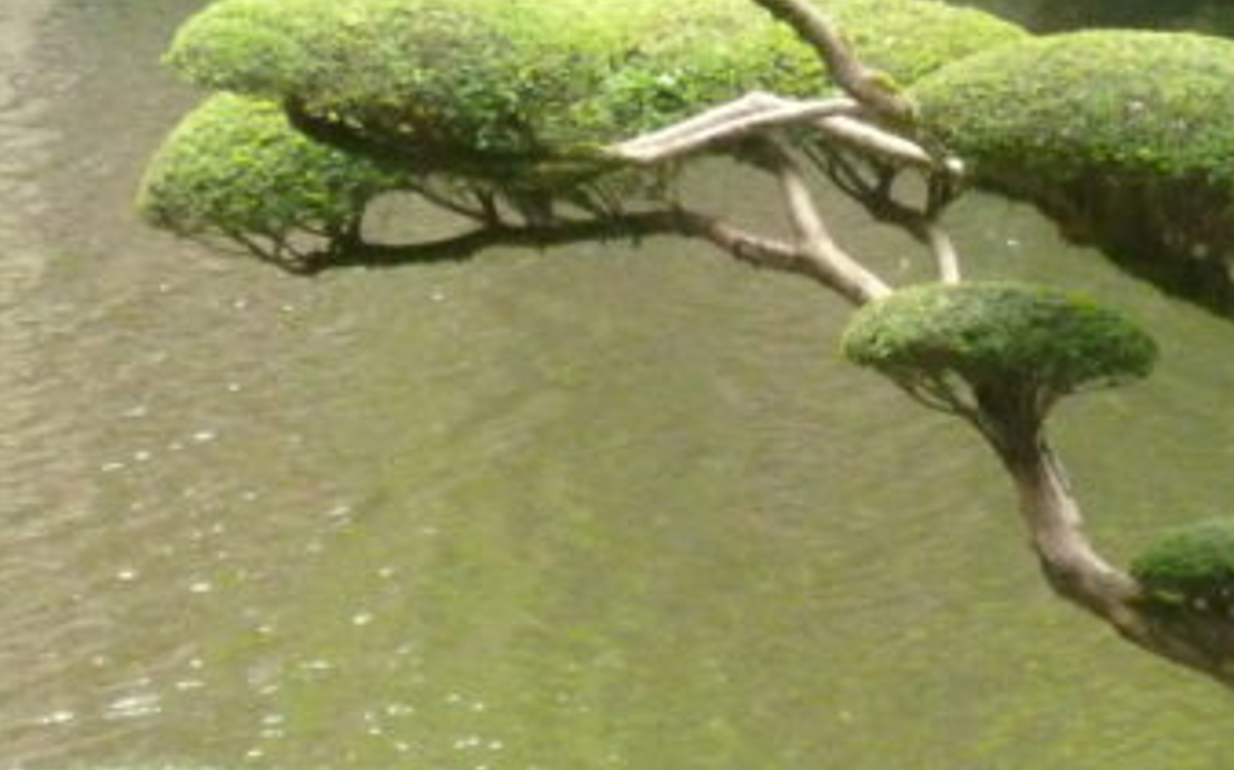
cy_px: 416
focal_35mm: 517
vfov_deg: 2.5
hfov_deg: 4.1
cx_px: 1654
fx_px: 17381
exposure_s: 1/100
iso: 800
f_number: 5.1
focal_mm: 25.2
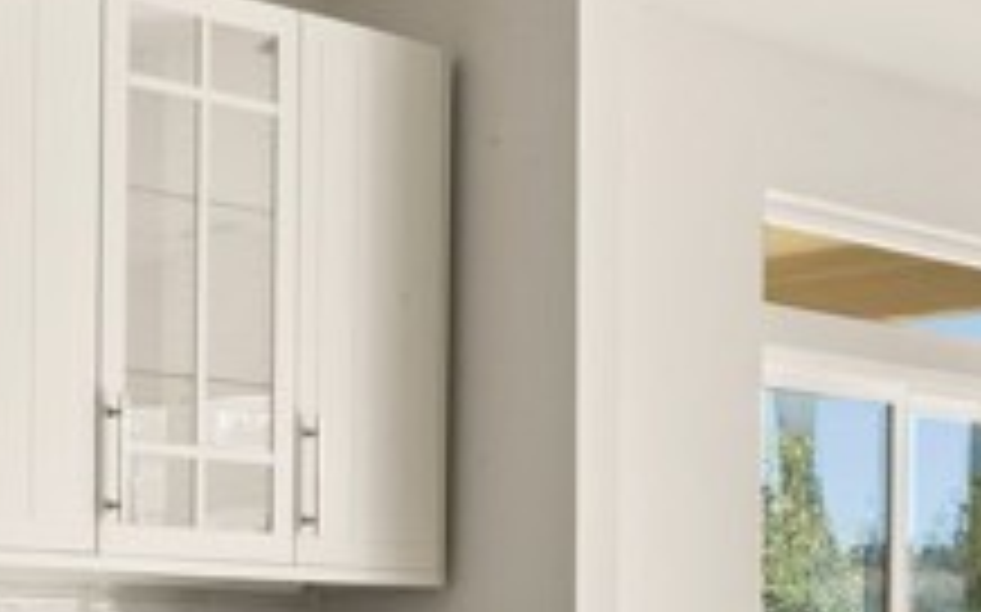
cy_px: 644
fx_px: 2485
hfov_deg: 22.2
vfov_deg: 13.8
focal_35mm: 93
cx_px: 288
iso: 1600
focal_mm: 31
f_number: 22
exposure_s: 1/6
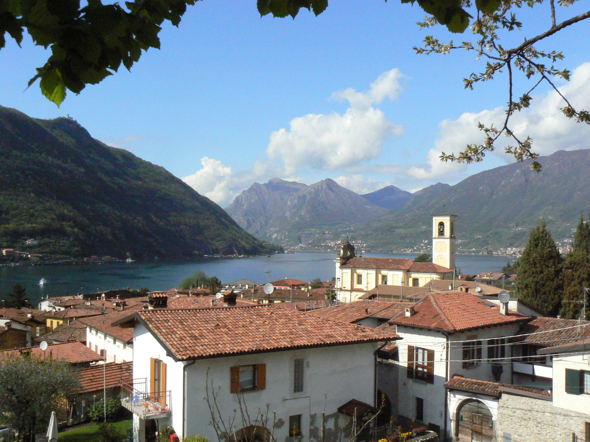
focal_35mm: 36
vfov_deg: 39.7
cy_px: 221
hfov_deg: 51.4
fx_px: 614
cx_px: 295
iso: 400
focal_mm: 6
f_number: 8
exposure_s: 1/2000
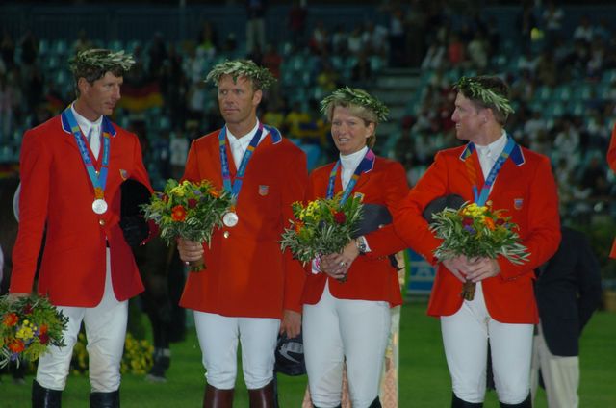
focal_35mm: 270
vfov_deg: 5.1
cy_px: 204
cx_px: 308
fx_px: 4611
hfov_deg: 7.6
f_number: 5.6
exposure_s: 1/250
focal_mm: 180
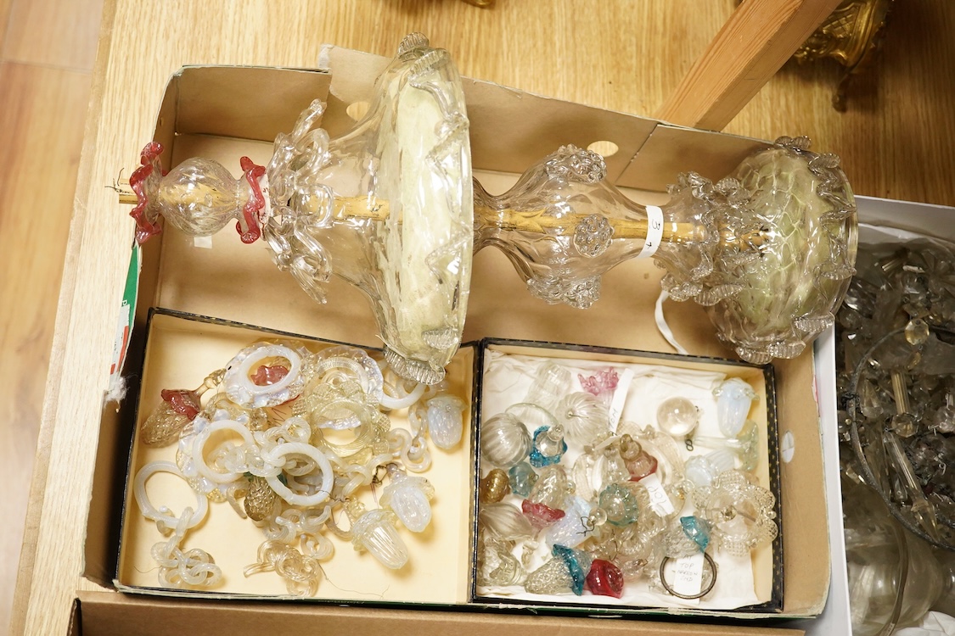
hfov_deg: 43.6
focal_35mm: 45
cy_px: 318
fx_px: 1194
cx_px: 478
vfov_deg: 29.9
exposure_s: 1/160
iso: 2500
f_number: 5.6
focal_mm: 30
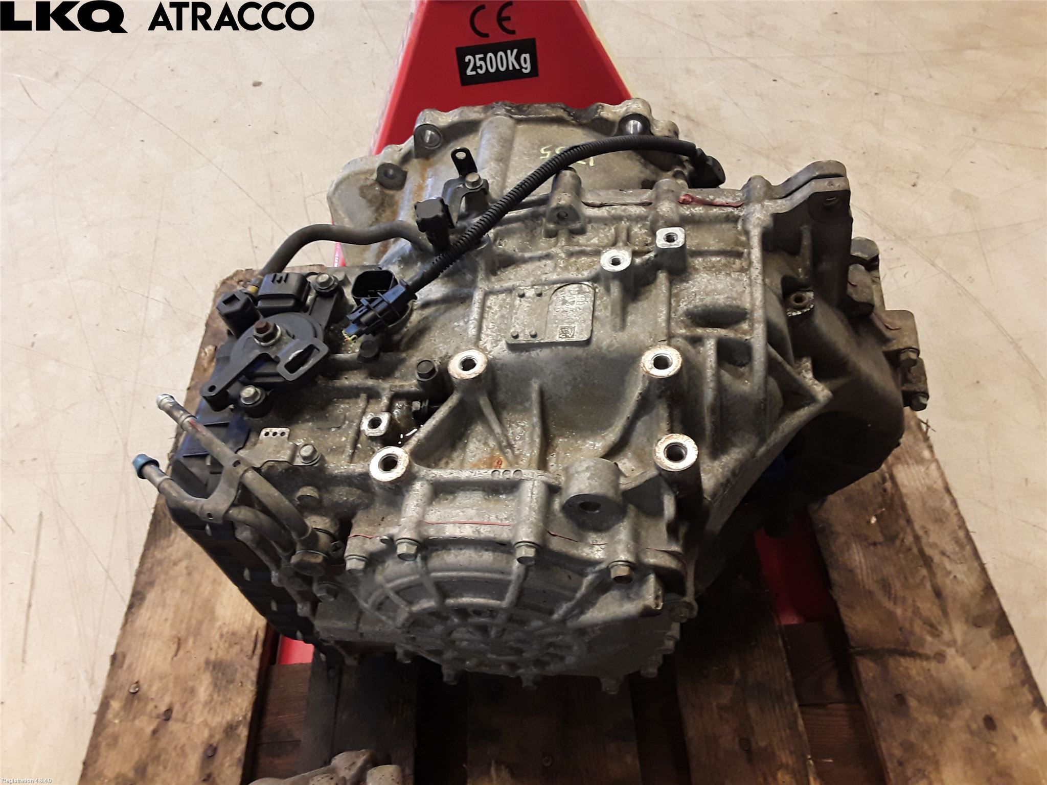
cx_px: 524
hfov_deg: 63.4
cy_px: 392
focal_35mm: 28
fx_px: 847
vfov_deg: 49.7
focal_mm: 2.91
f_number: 1.9
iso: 125
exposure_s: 1/50
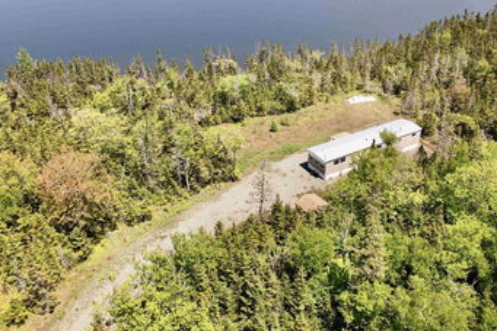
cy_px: 128
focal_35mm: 33
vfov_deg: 39.7
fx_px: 455
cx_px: 246
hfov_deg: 57.2
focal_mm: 8.38
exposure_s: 1/50
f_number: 2.8
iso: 100
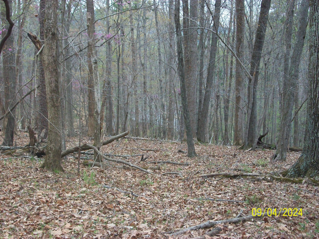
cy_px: 120
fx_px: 488
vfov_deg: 27.5
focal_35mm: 53
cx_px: 160
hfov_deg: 36.2
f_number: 3.6
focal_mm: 8.8
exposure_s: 1/100
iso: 160
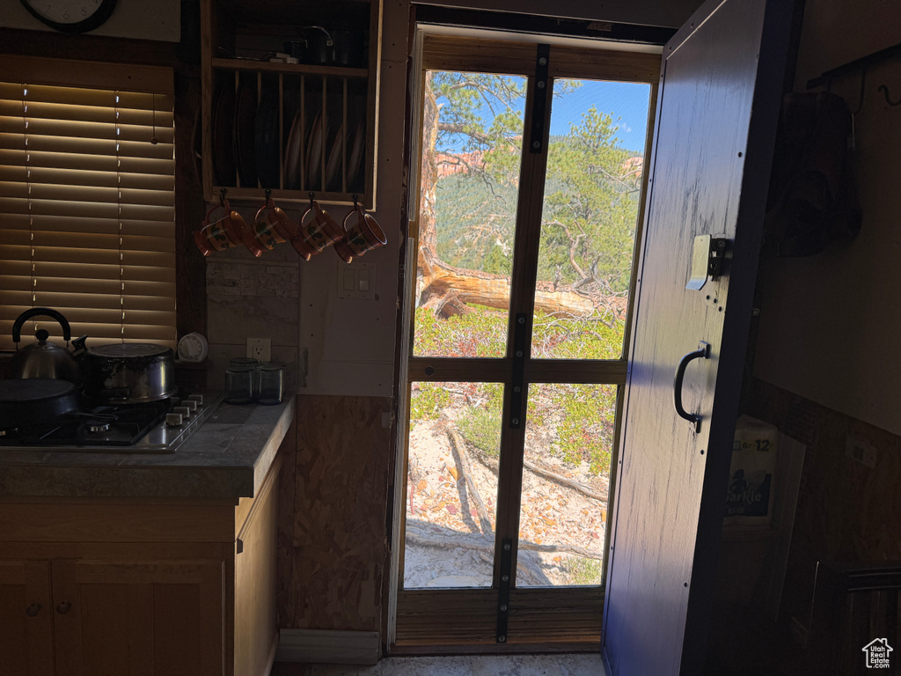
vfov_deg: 56.8
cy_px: 338
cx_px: 450
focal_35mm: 24
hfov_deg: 71.6
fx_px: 625
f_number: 1.78
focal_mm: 6.76
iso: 80
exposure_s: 1/651
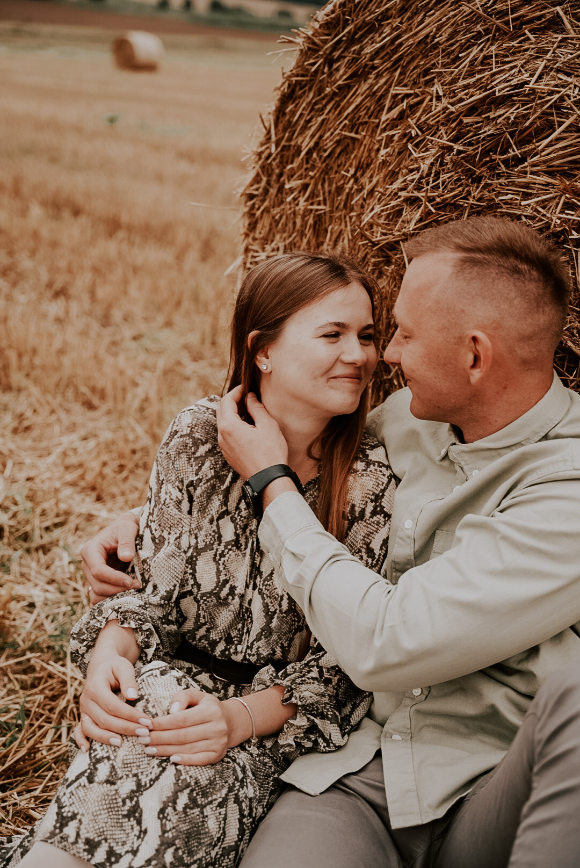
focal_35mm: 50
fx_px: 1213
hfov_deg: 26.9
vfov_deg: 39.4
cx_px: 290
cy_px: 434
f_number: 3.2
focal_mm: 50.3
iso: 100
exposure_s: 1/400
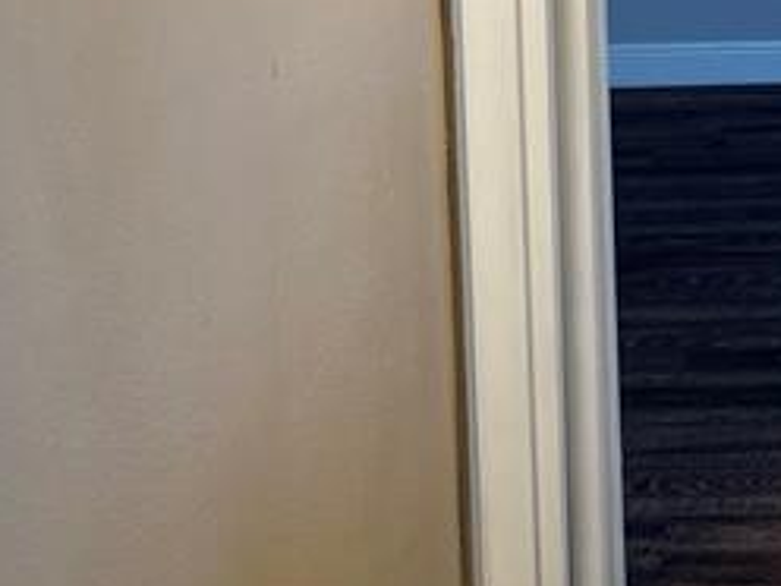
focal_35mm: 84
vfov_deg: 16.5
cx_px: 923
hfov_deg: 21.7
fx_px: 1895
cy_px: -195
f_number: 1.6
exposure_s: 1/120
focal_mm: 5.1
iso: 125
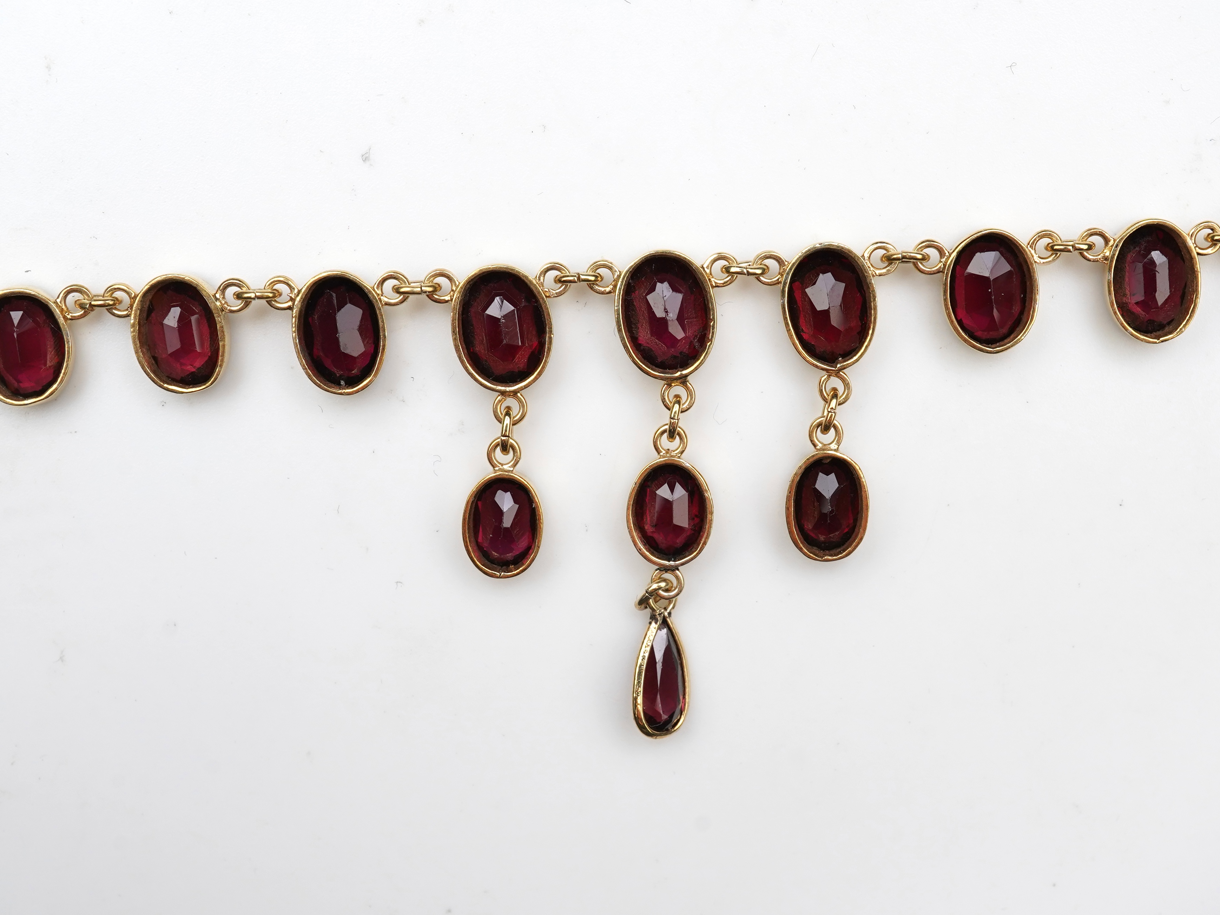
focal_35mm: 49
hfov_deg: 38.9
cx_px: 679
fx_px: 1727
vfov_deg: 29.7
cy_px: 459
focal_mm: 30
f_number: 18
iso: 640
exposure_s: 1/125
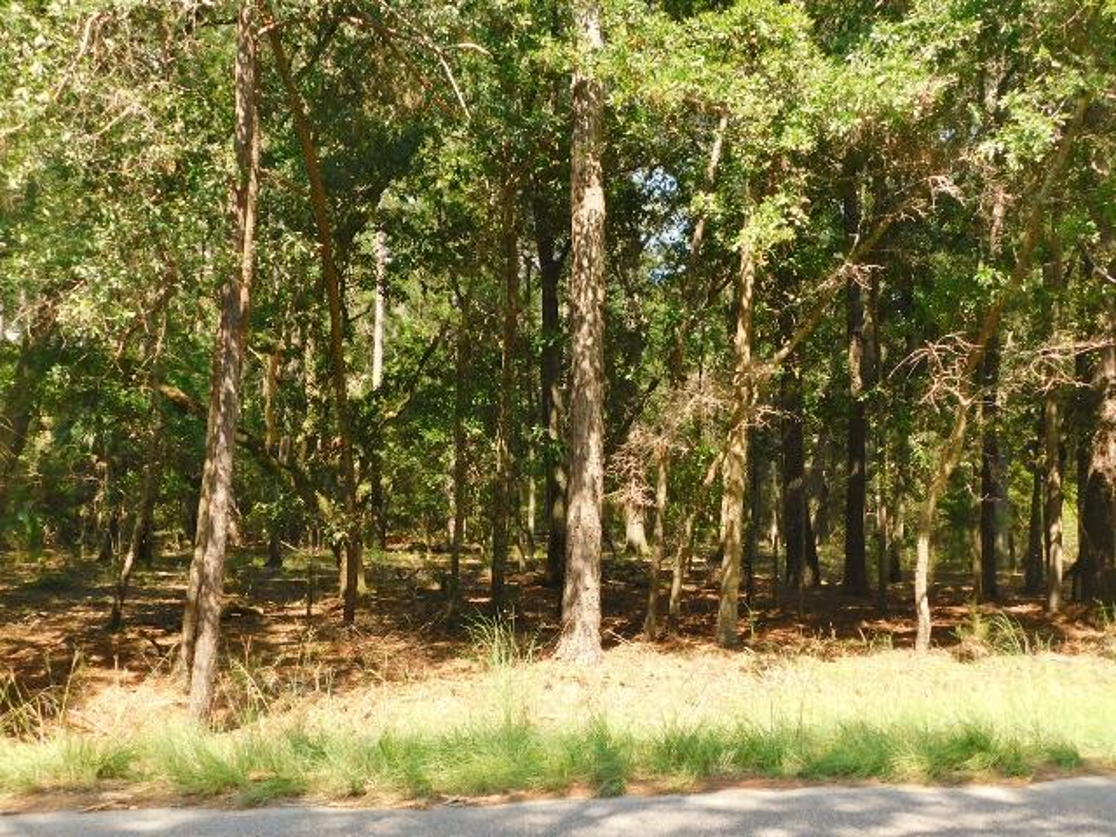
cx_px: 558
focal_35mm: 36
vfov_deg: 39.7
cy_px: 418
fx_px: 1161
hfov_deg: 51.4
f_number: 3.5
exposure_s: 1/250
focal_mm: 6.3
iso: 125
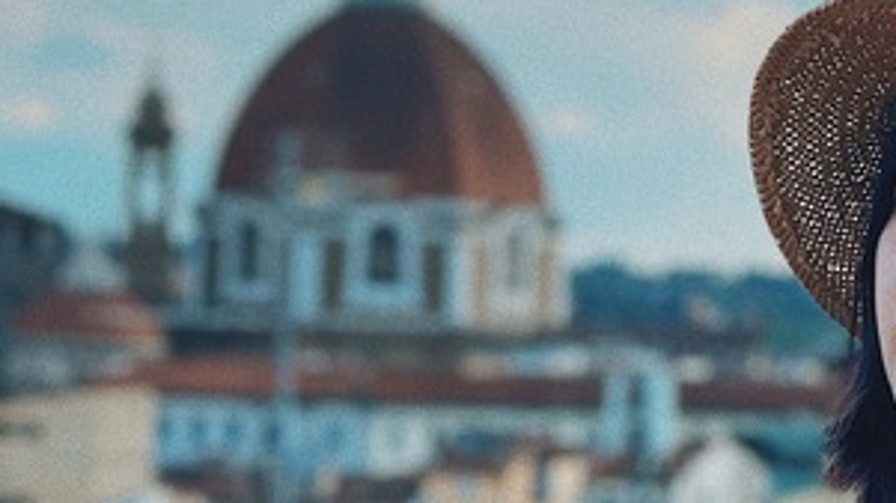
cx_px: 929
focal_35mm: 199
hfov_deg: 10.7
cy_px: 469
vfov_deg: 6.1
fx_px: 4726
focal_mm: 7.5
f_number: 2.2
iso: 32
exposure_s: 1/978
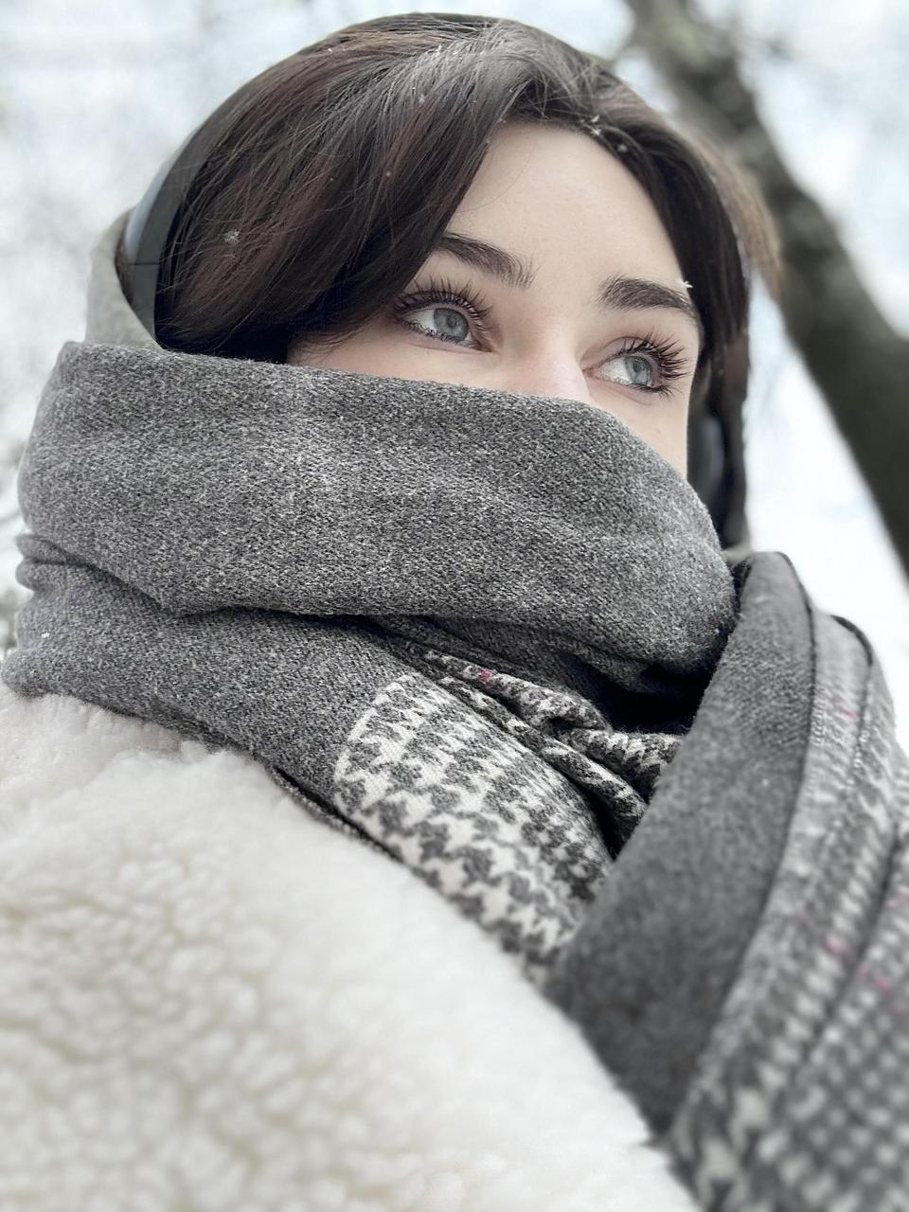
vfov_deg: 60.0
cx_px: 454
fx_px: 1050
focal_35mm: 30
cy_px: 606
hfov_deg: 46.8
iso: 64
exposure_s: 1/121
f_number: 1.9
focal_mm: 2.69
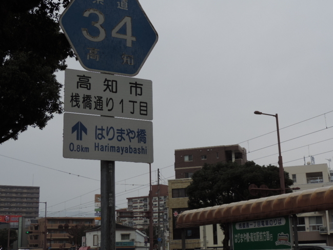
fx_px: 510
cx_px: 183
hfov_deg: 36.1
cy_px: 112
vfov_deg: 27.5
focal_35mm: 53
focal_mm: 7.6
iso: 80
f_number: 3.4
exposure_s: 1/400
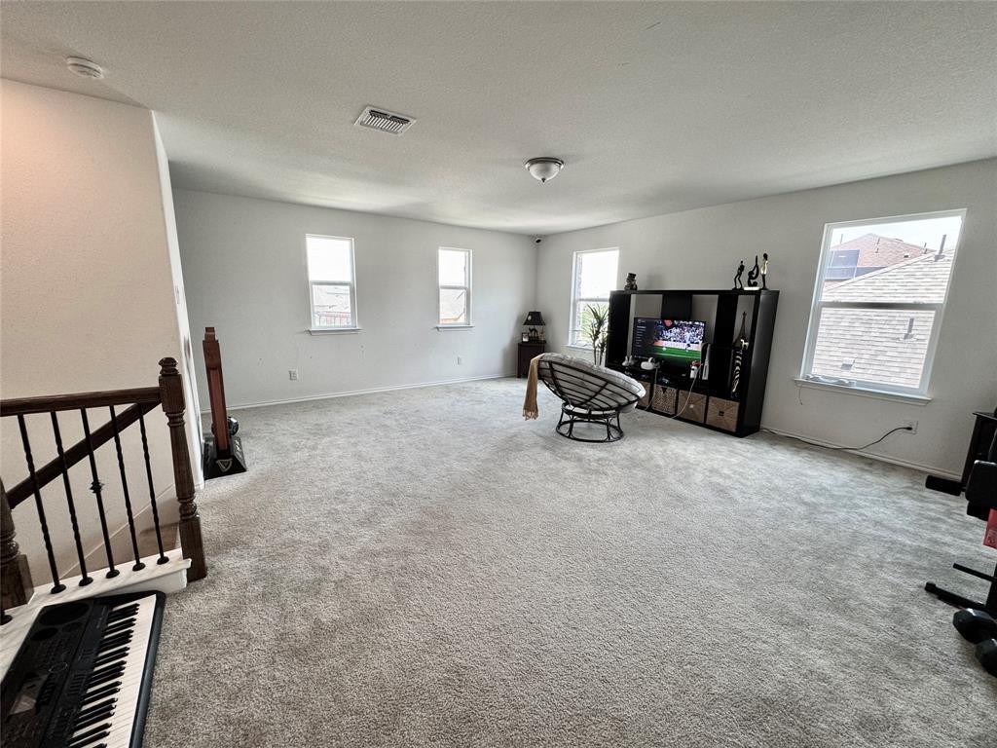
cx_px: 498
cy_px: 374
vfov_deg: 85.7
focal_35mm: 14
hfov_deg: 102.1
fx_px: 403
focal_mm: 2.22
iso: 100
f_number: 2.2
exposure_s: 1/120
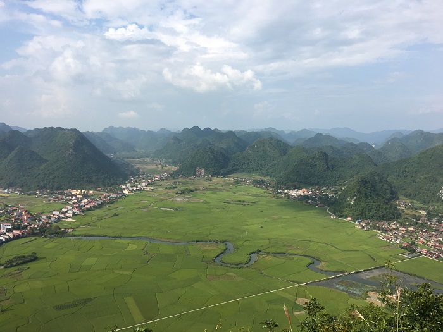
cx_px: 222
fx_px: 371
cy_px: 166
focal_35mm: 29
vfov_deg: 48.2
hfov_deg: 61.7
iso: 25
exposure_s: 1/1709
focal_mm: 4.15
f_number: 2.2
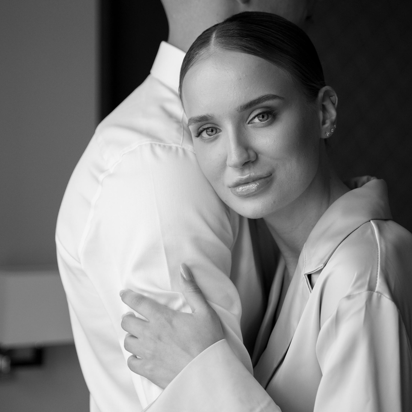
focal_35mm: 81
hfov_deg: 21.4
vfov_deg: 21.4
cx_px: 255
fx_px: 1091
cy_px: 194
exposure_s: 1/1250
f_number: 2.8
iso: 800
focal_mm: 51
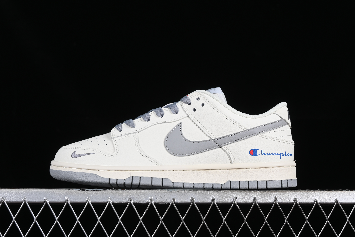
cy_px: 118
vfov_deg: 18.2
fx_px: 740
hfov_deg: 27.0
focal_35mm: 75
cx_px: 178
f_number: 8
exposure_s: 1/80
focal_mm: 50
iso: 160
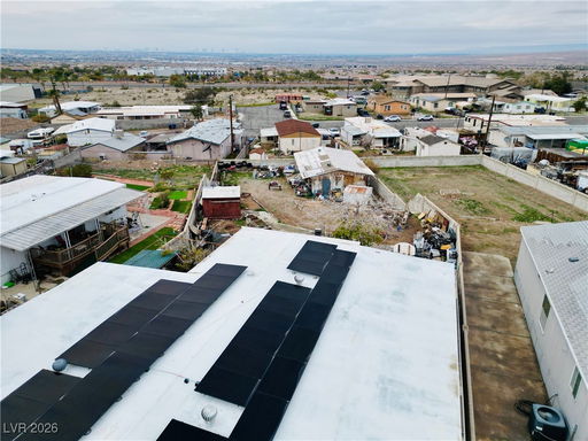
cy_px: 220
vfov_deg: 56.8
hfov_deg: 71.6
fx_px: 408
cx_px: 294
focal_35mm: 24
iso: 100
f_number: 1.7
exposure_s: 1/2000
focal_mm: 6.72
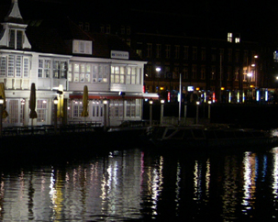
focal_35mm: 109
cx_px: -46
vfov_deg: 14.1
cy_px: 99
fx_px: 896
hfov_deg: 16.9
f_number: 3.1
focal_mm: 10.1
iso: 400
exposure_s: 1/9.5
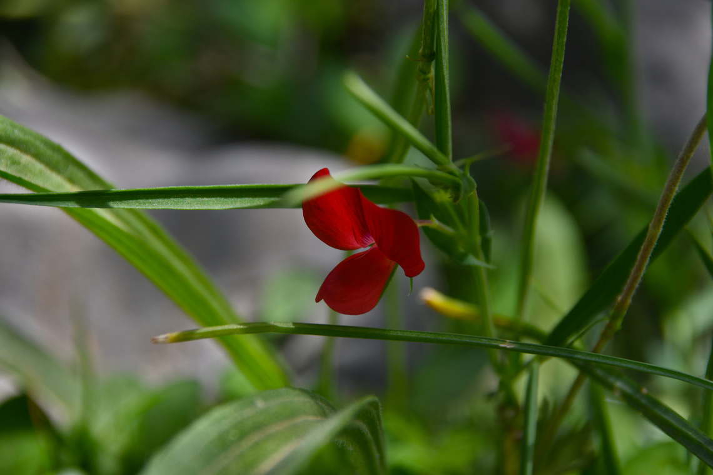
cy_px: 238
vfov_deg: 3.7
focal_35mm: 375
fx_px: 7427
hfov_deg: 5.5
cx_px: 356
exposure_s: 1/125
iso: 220
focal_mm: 250
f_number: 8
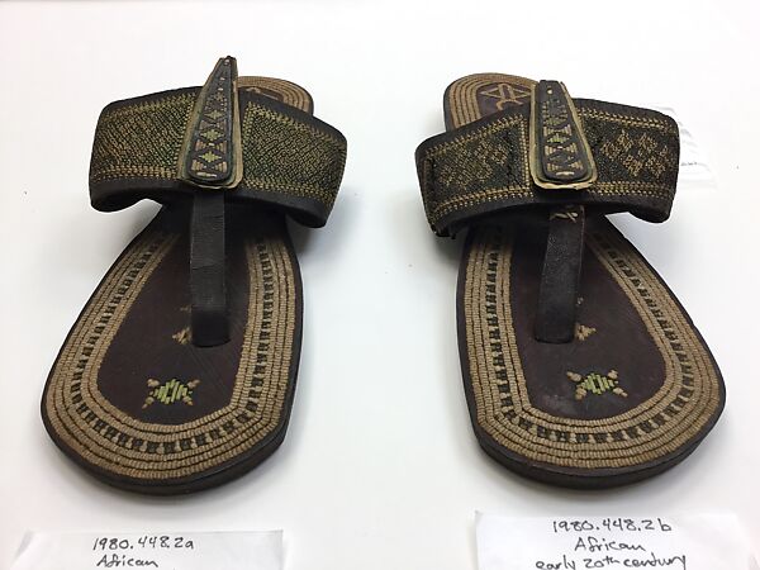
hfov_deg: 58.4
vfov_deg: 45.4
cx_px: 380
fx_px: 681
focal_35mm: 31
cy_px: 285
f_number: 2.4
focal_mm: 3.3
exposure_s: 1/30
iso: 25
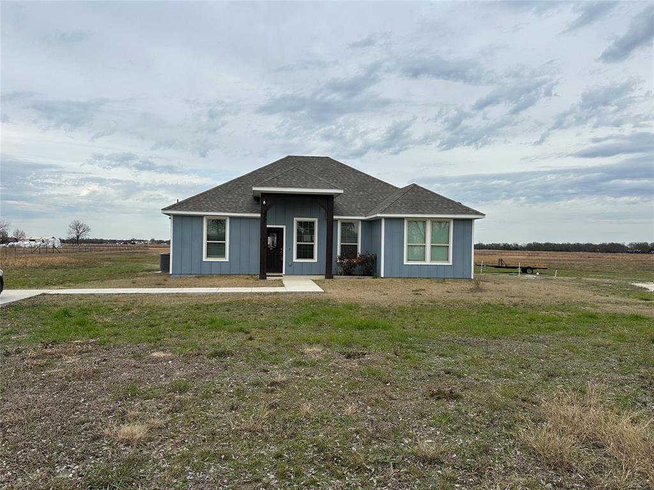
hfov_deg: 71.6
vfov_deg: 56.8
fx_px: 453
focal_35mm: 24
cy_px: 245
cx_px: 327
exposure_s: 1/3058
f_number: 1.78
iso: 80
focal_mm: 6.86
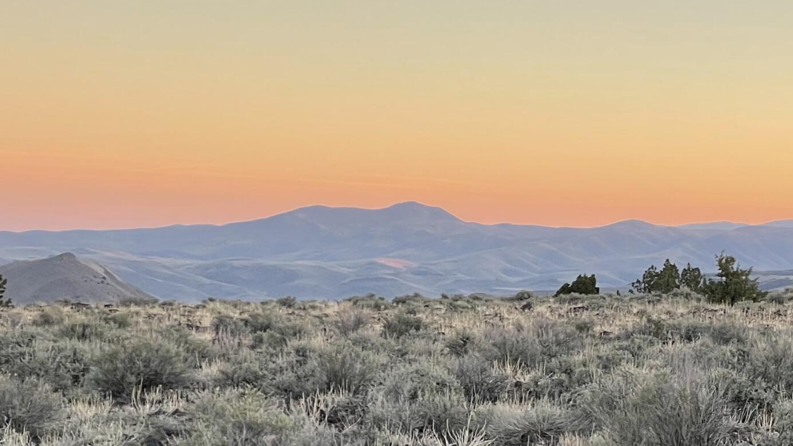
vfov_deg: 9.8
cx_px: 837
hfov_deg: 17.0
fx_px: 2586
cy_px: 483
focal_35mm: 123
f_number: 2
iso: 25
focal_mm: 6
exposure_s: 1/99
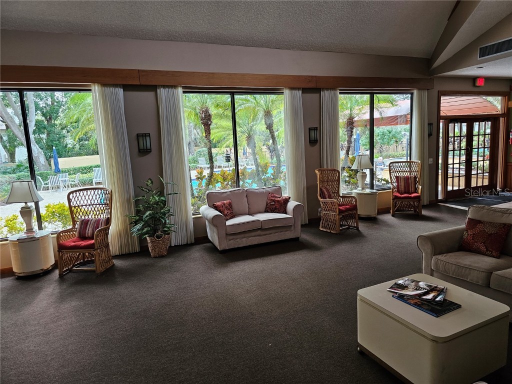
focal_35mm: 23
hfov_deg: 73.9
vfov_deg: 58.9
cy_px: 192
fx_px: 340
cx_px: 256
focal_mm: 6.3
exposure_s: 1/120
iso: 125
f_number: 1.7
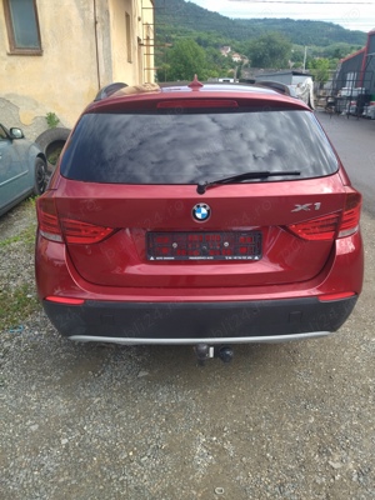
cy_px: 250
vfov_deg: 65.3
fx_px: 390
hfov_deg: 51.4
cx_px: 188
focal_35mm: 27
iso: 100
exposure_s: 1/742
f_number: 1.79
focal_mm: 4.74
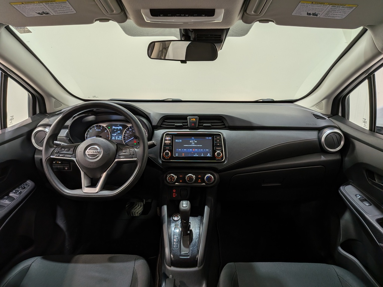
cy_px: 144
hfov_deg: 71.6
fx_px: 266
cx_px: 192
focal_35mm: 24
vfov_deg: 56.8
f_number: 1.7
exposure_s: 1/119
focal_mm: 4.53
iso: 29
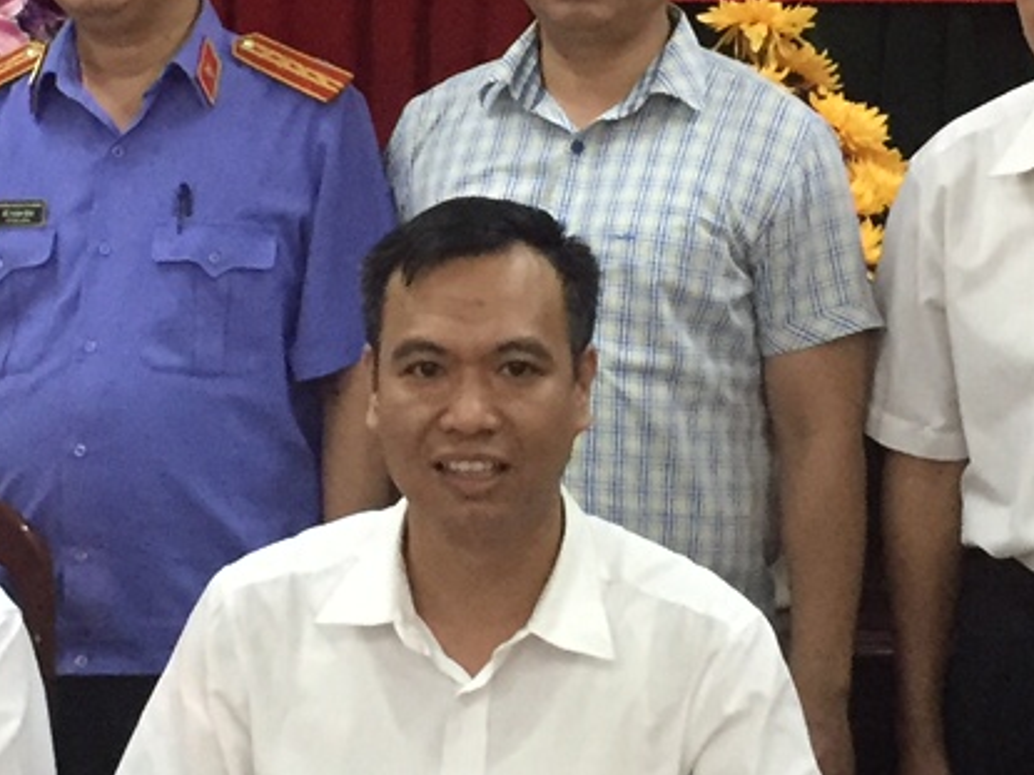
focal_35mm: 114
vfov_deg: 12.9
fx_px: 3404
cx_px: 566
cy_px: 147
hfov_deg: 17.3
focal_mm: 4.15
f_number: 2.2
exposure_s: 1/25
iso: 250
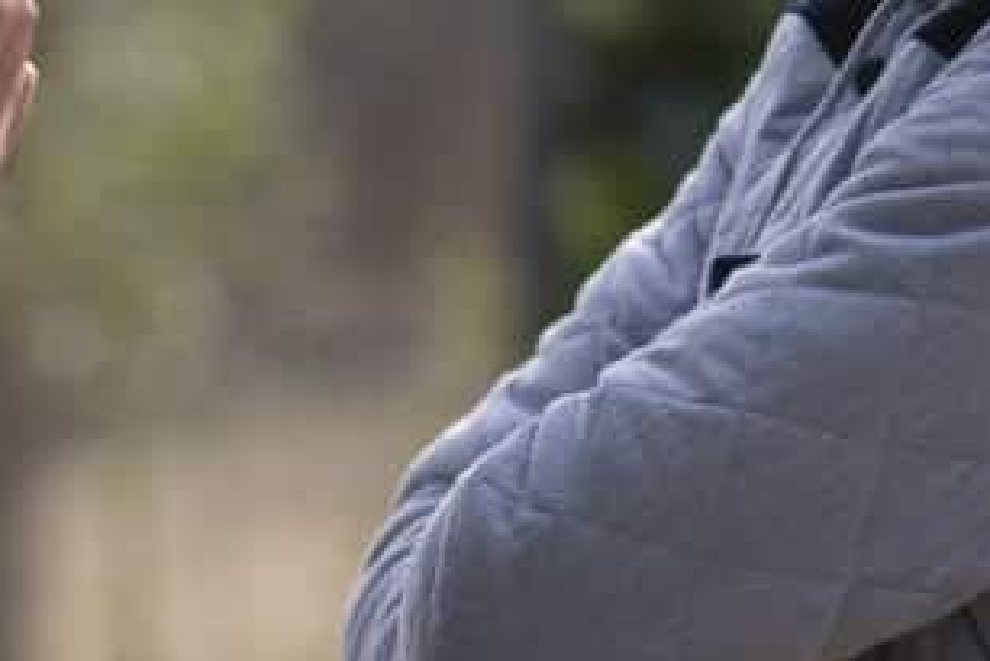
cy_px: 52
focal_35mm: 492
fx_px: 13536
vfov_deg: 2.8
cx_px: 100
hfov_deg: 4.2
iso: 100
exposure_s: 1/800
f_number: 3.2
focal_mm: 126
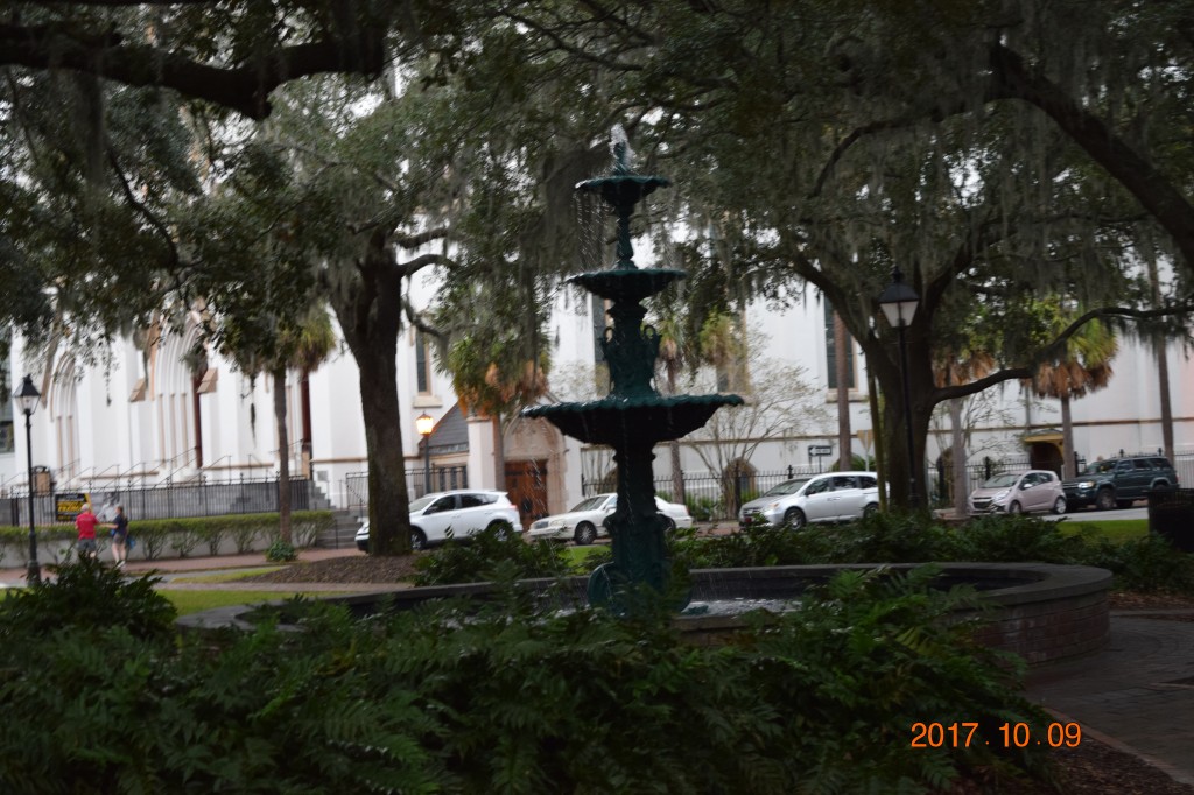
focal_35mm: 72
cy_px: 398
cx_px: 597
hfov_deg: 28.1
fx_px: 2387
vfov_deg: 18.9
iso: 800
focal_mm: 48
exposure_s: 1/60
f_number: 5.3
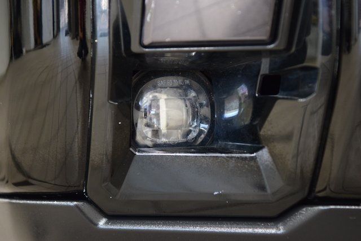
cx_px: 180
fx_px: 1053
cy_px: 120
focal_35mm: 105
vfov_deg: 13.0
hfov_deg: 19.5
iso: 1600
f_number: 3.5
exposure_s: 1/30
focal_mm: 70
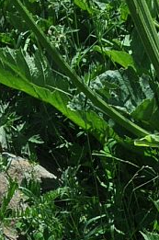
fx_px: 1390
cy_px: -84
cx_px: 128
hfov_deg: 6.5
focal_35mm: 209
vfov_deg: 9.7
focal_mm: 28
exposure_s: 1/125
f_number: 13
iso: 200
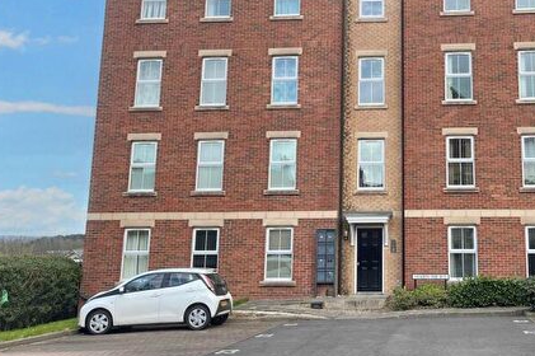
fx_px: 668
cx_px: 407
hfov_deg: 42.2
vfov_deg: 29.5
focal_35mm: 45
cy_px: 105
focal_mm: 5.1
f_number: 1.6
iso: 50
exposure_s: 1/1151
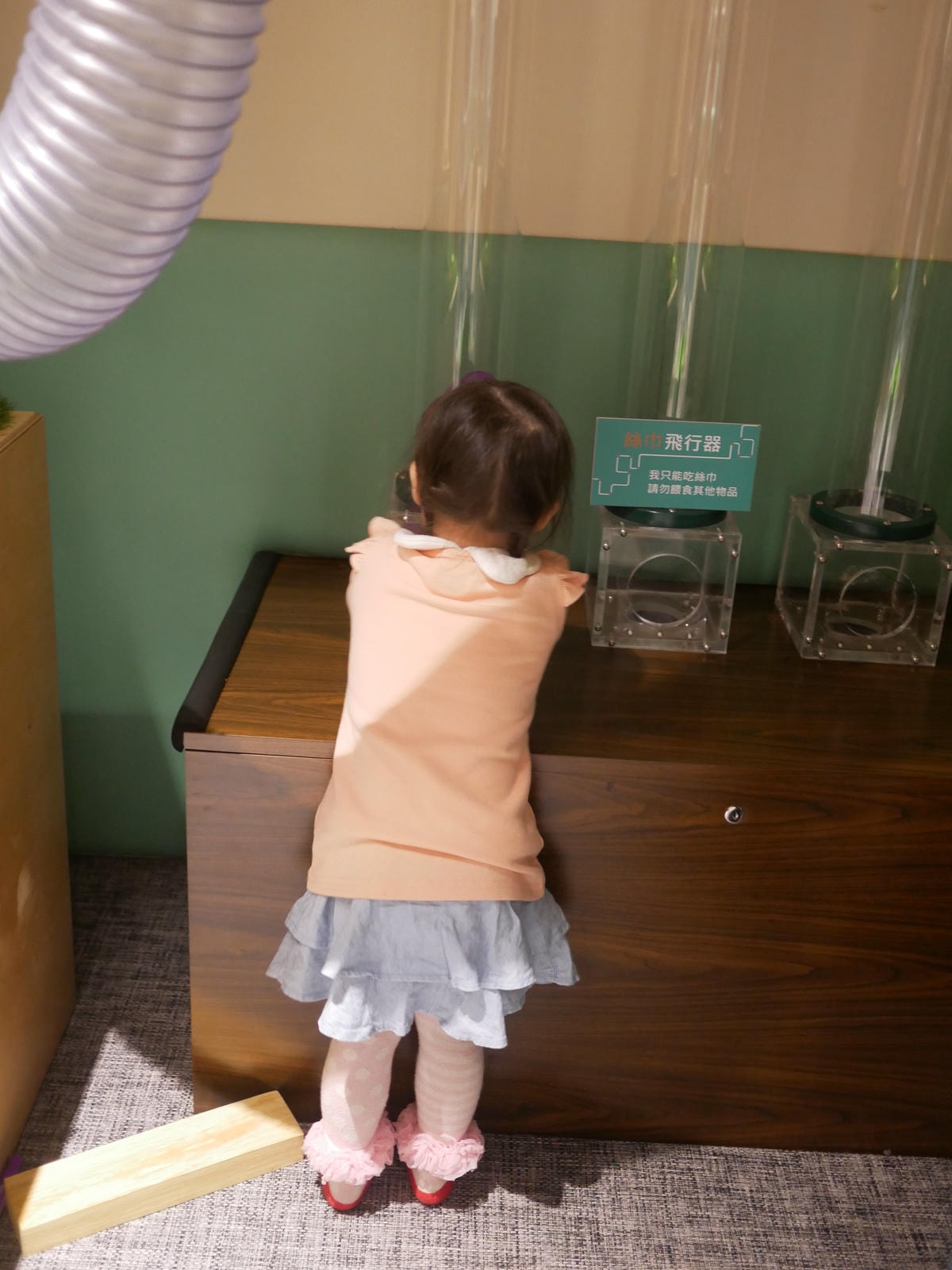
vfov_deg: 46.8
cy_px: 635
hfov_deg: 36.0
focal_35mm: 40
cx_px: 476
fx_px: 1467
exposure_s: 1/60
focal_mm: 20
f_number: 1.7
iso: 1600
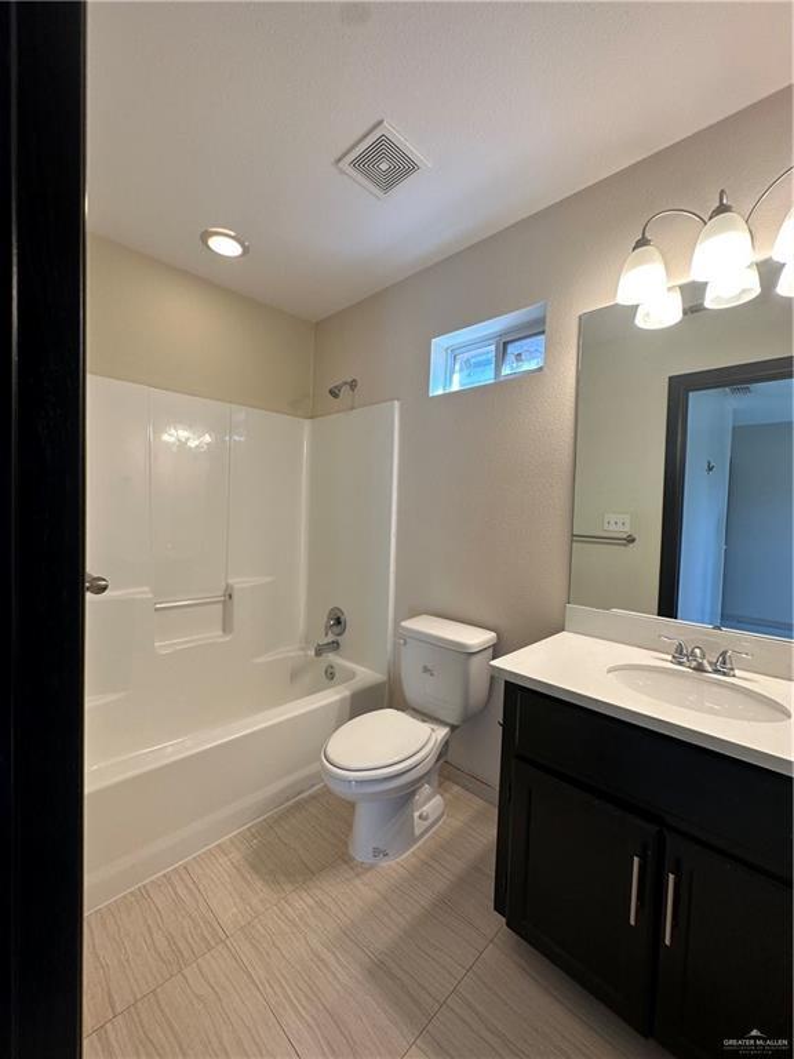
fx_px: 428
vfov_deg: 102.1
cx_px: 397
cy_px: 530
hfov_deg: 85.7
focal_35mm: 14
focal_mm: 2.22
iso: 64
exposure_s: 1/99
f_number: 2.2
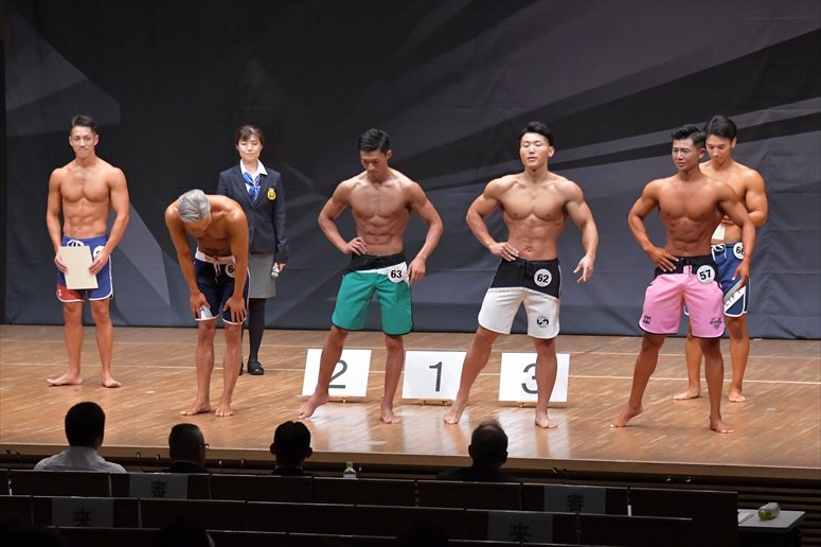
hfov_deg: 13.1
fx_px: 3579
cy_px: 274
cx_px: 410
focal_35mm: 157
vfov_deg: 8.7
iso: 8000
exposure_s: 1/400
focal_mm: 105
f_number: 5.6
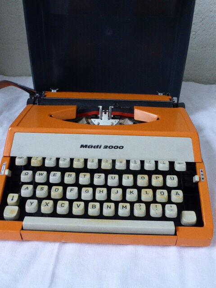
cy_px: 144
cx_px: 108
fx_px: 258
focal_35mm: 31
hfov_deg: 45.4
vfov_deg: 58.4
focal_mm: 5.4
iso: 500
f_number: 3.6
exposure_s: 1/125
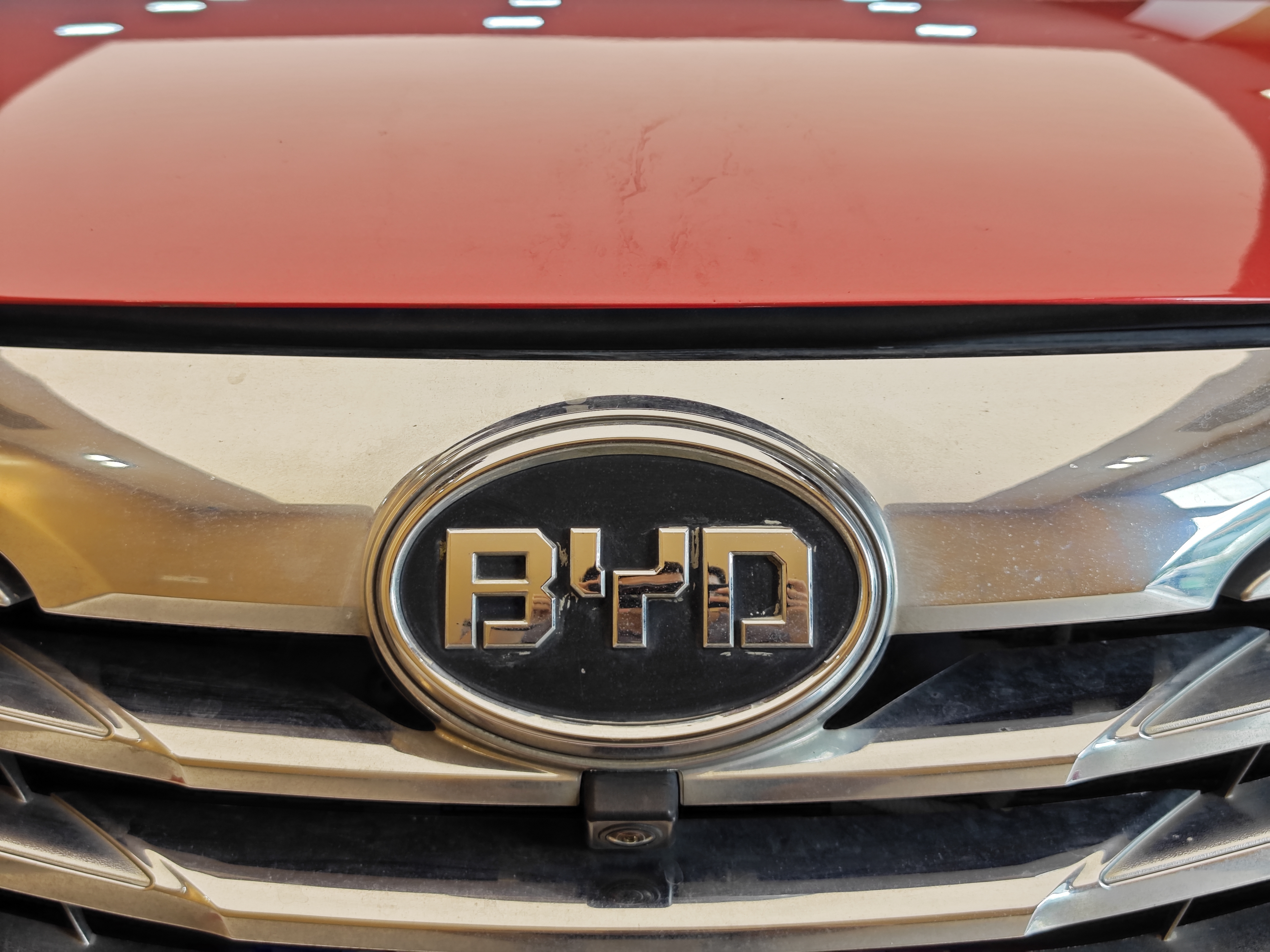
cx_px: 635
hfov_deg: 41.2
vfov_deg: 31.5
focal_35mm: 46
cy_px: 476
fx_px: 1688
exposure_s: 1/100
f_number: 1.9
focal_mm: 8.7
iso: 64
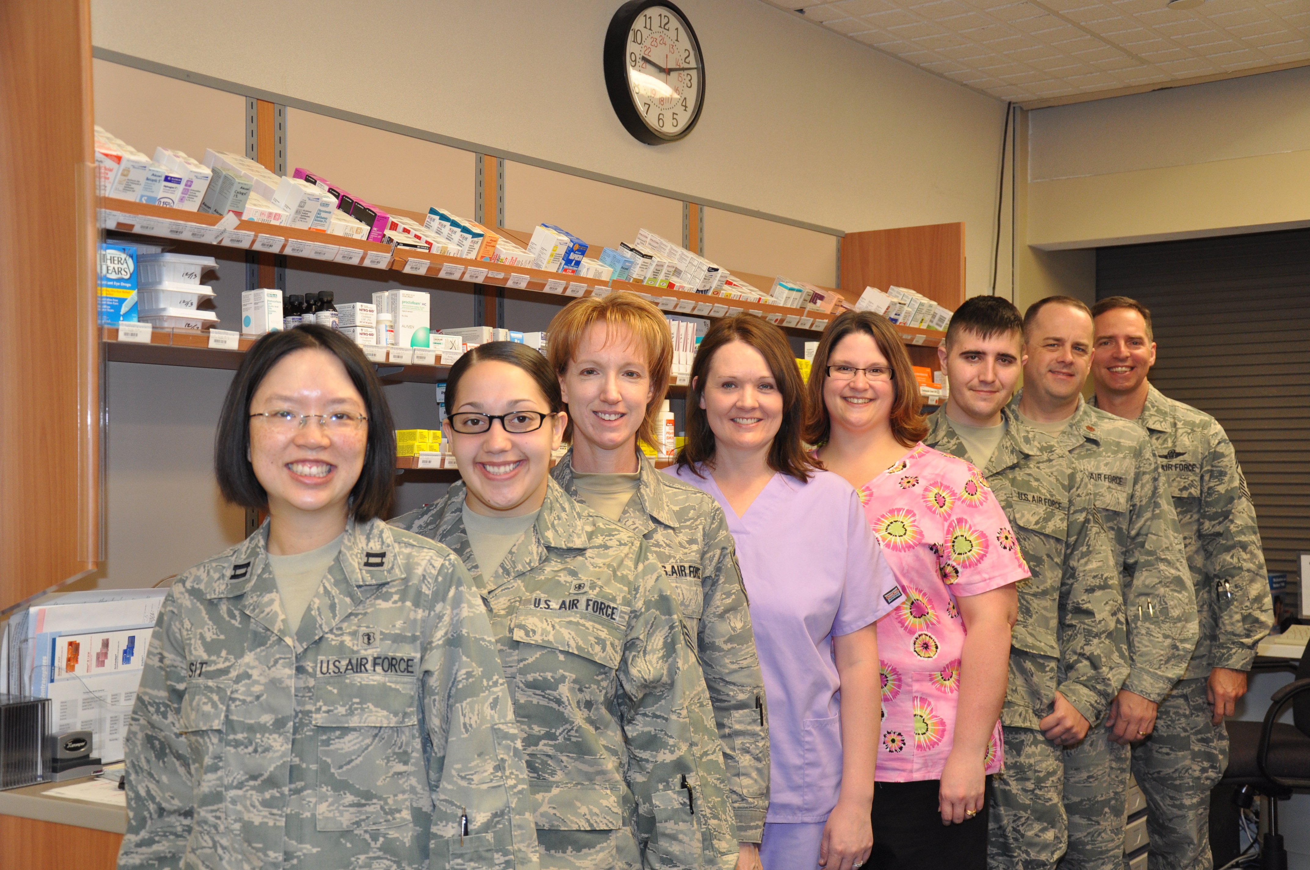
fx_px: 1635
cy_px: 435
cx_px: 655
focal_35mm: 45
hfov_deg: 43.7
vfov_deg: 29.8
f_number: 4.2
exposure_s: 1/60
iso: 640
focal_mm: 30
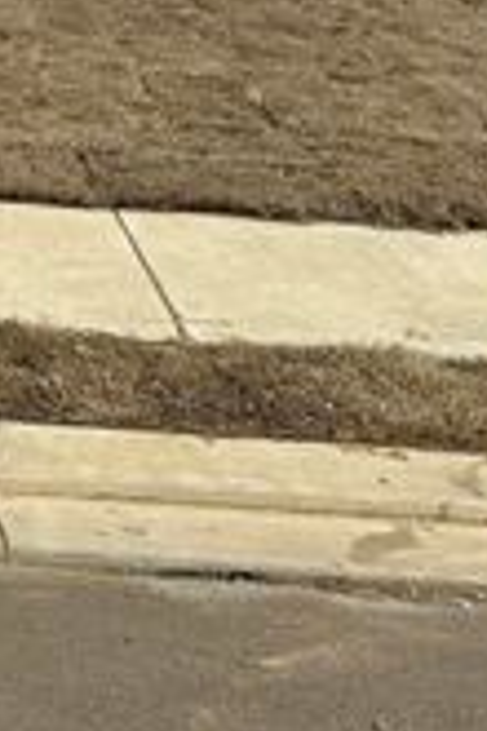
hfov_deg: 12.1
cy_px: -259
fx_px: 2049
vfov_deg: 18.6
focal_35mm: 101
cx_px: -469
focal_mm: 6.86
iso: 80
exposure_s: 1/5000
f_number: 1.78
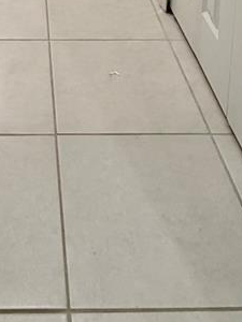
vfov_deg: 24.4
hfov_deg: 25.4
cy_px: -192
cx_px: 33
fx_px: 522
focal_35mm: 56
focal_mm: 2.22
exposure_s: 1/60
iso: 250
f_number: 2.2
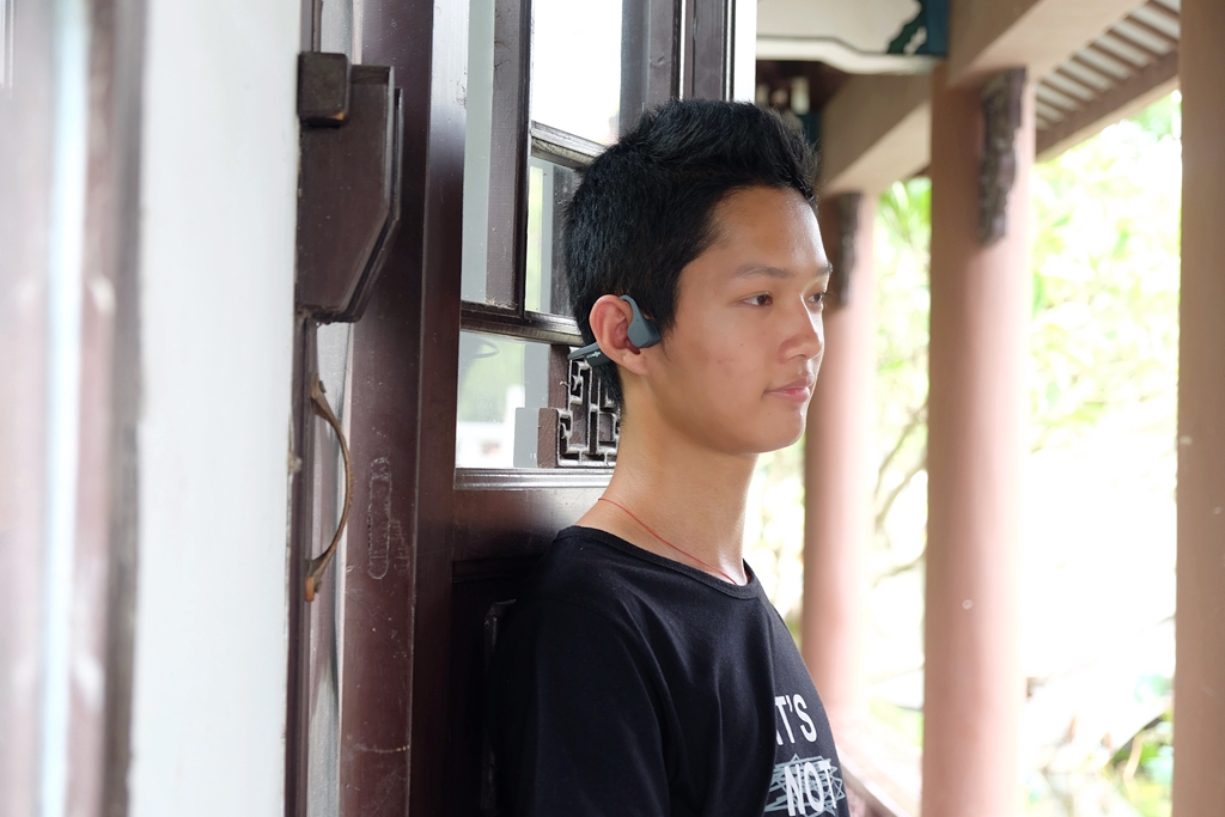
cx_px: 612
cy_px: 408
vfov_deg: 19.7
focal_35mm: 69
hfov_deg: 29.2
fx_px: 2348
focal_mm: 46.3
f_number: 4
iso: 200
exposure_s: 1/25
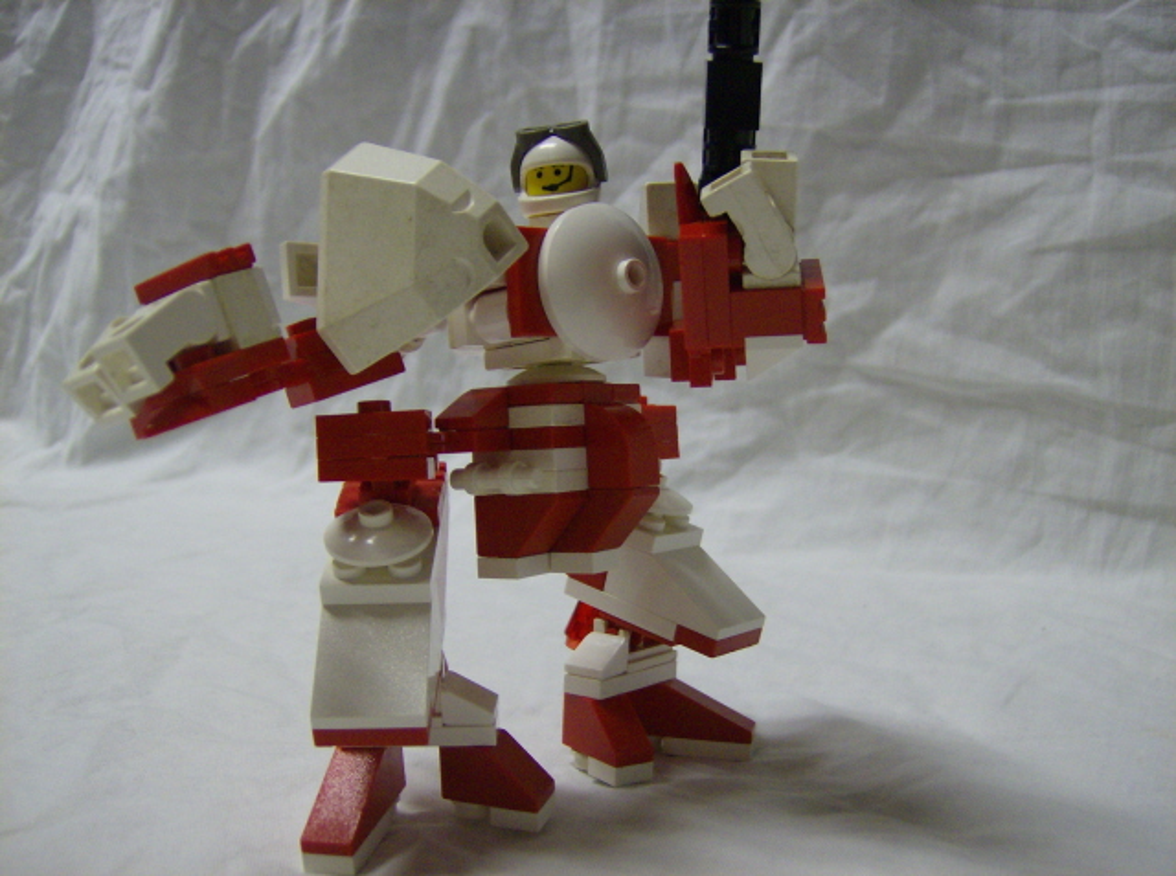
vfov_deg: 39.5
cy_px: 438
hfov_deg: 51.5
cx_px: 588
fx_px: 1220
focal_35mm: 36
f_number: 2.8
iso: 200
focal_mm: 6
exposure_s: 1/27.1
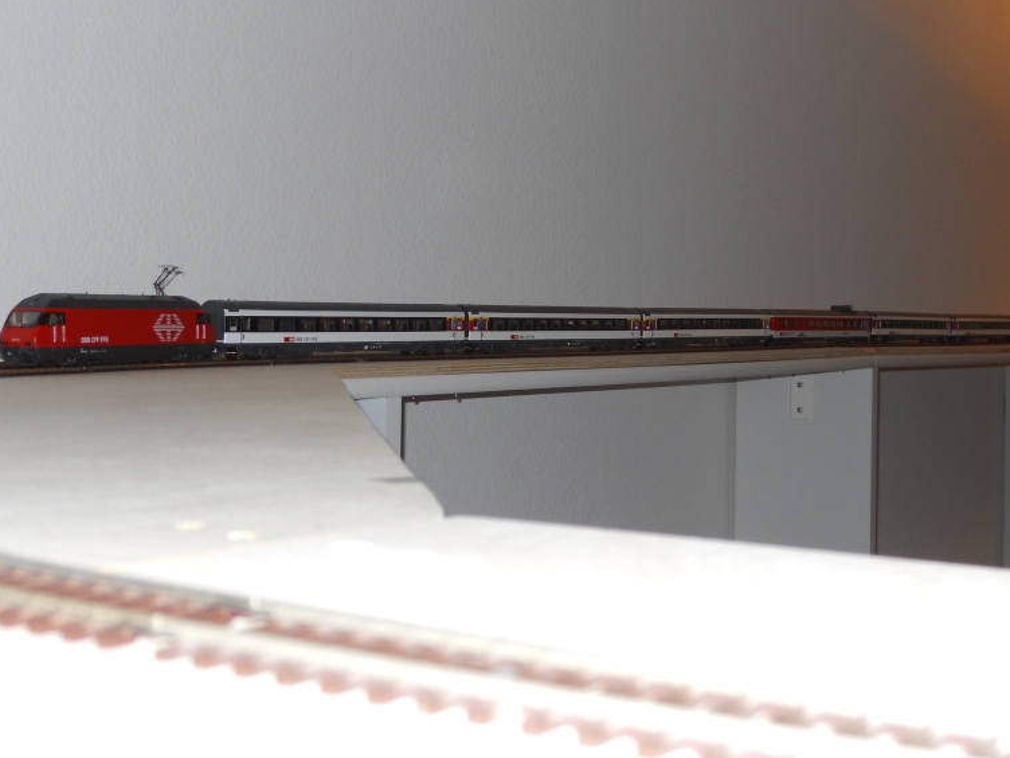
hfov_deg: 38.9
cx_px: 535
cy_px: 274
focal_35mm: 49
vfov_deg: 29.5
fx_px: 1430
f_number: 3
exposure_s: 1/30
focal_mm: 6.4
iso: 80
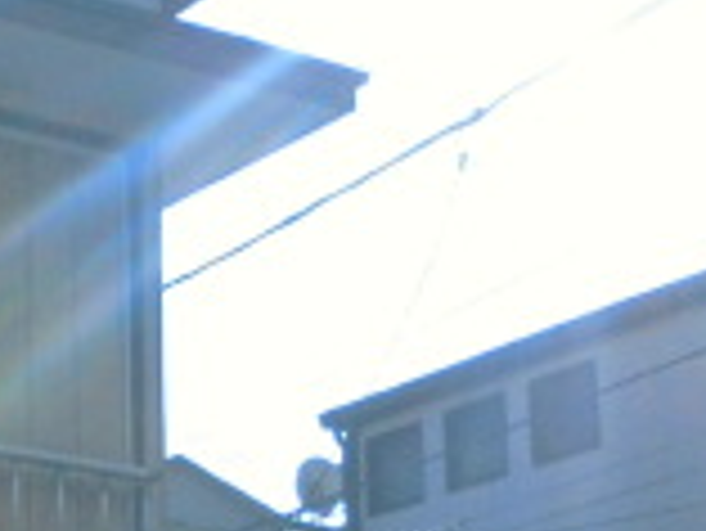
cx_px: -135
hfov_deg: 17.7
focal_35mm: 106
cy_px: 630
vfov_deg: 13.6
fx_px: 2164
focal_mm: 4.6
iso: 100
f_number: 3.5
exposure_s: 1/800
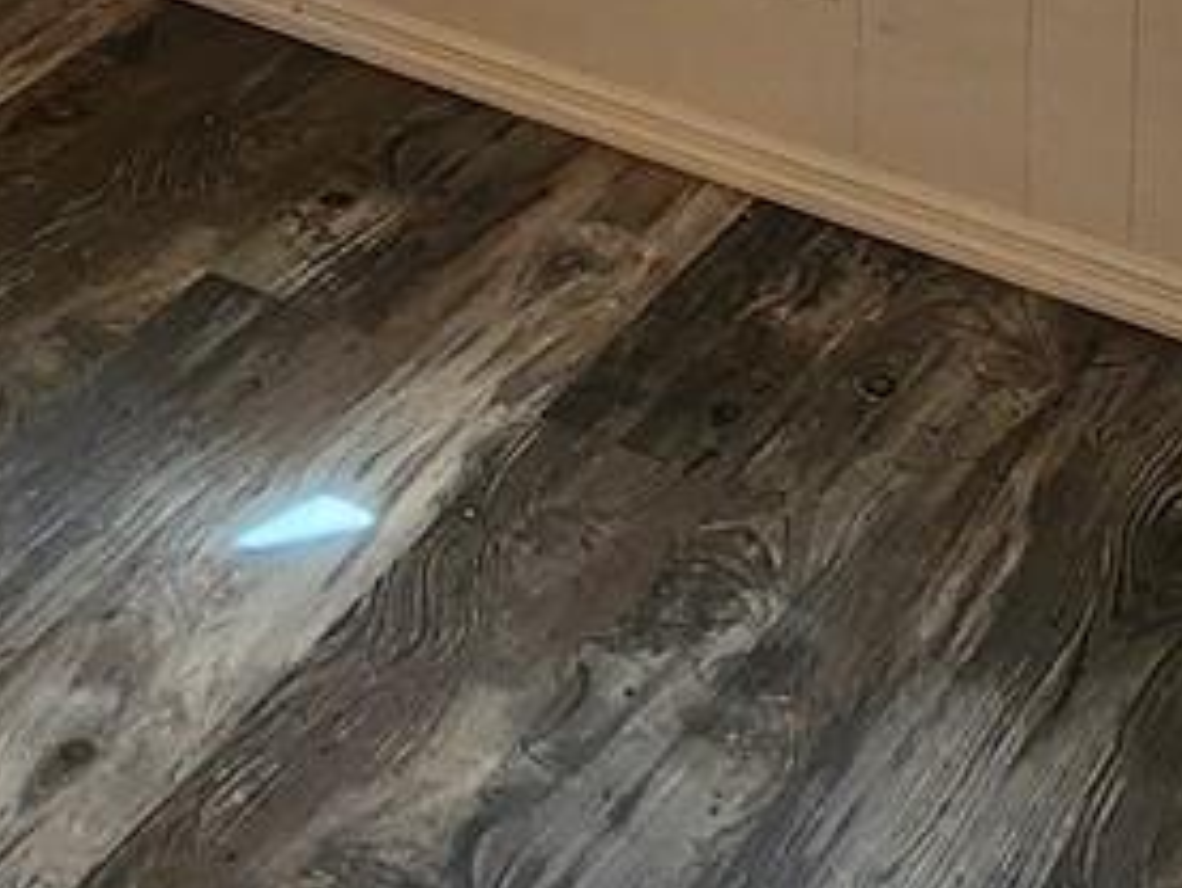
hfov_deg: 25.8
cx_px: 376
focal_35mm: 75
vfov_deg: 15.7
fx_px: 2562
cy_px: -875
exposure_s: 1/60
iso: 160
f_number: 2.2
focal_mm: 2.2
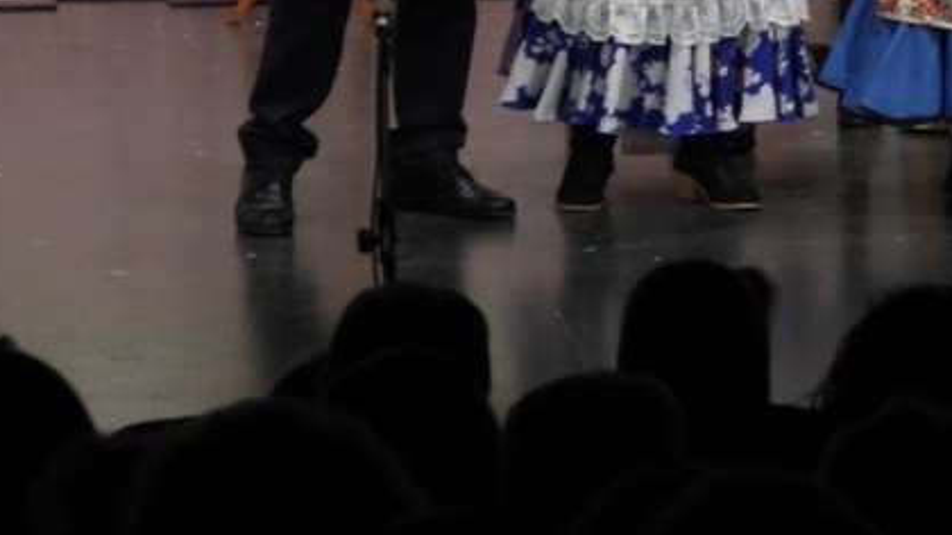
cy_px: -311
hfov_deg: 4.8
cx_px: 1108
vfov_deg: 2.7
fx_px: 11407
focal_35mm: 452
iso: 280
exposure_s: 1/60
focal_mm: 30.3
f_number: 4.5
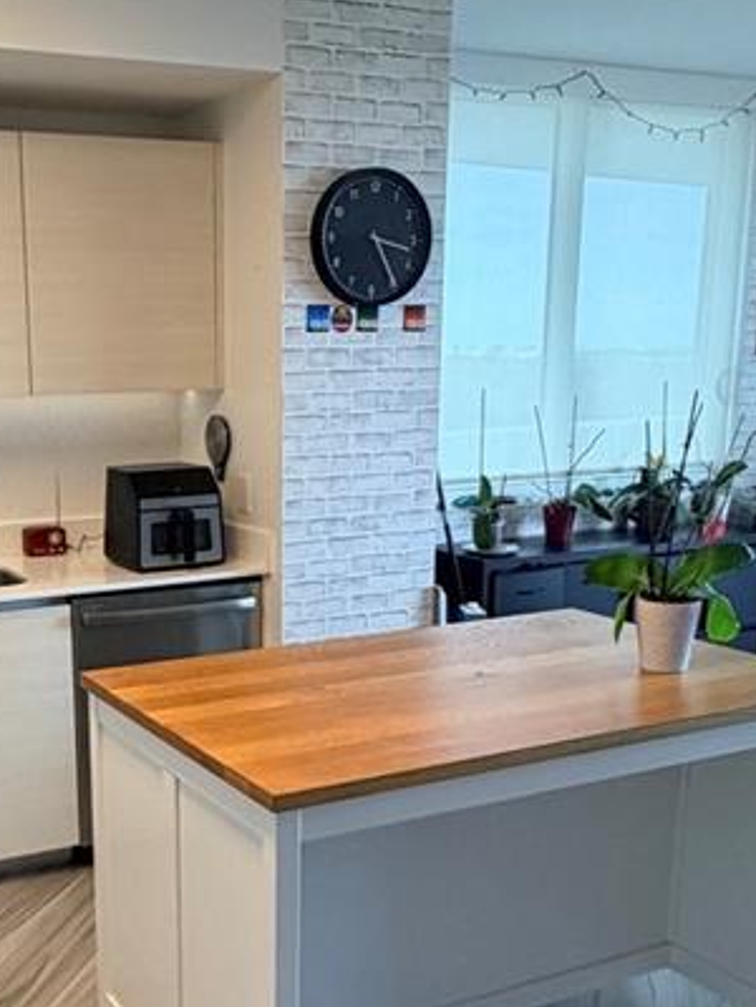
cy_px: 647
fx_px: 1223
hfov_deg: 33.5
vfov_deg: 44.3
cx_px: 169
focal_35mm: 42
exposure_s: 1/120
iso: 200
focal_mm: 2.22
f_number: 2.2
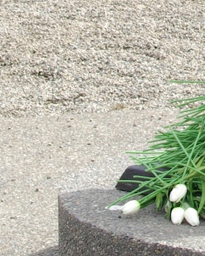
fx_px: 2820
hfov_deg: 4.1
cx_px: 361
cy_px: -184
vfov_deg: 5.1
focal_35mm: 372
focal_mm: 55
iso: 800
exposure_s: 1/500
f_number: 9.5
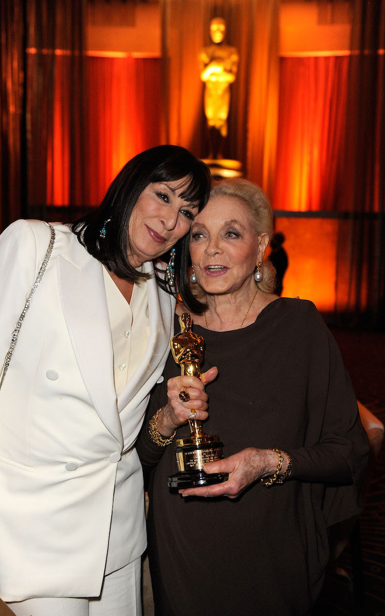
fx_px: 588
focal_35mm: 35
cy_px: 307
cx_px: 198
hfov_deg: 36.3
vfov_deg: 55.3
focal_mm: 34
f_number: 3.2
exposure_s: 1/125
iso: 2000
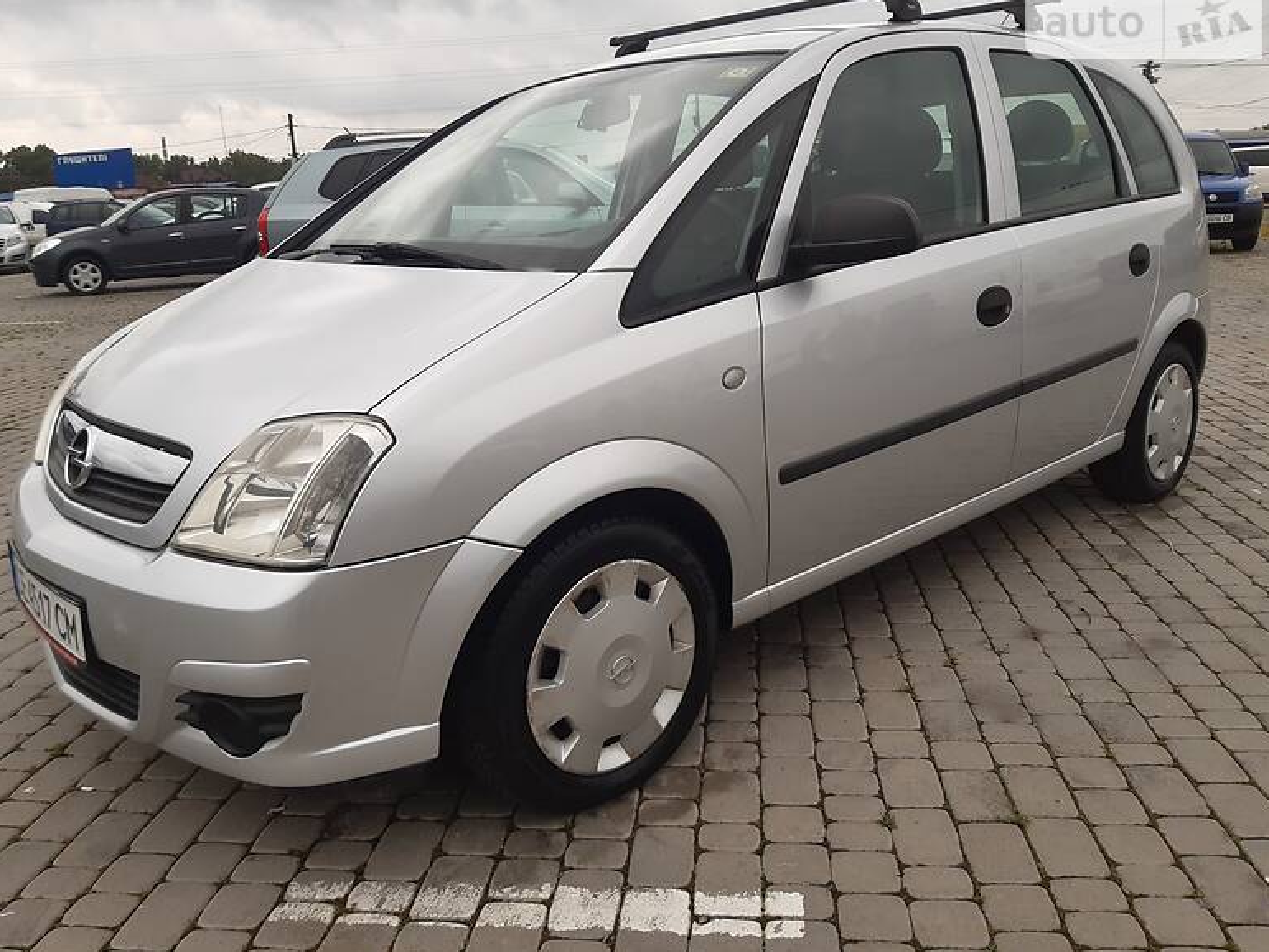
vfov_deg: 51.4
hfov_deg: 65.3
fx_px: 990
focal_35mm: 27
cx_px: 628
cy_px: 463
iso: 100
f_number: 1.7
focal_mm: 3.9
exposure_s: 1/417
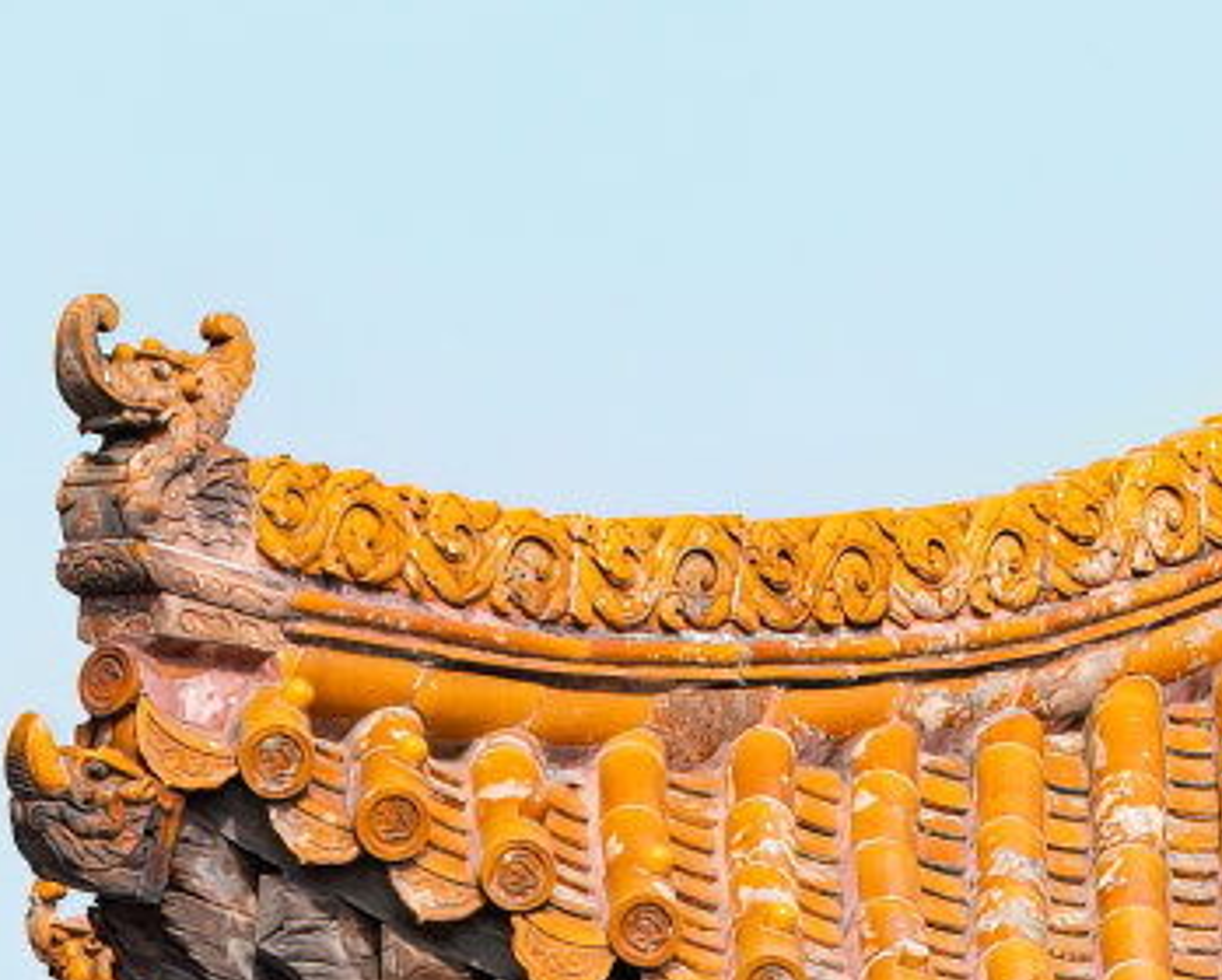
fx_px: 16329
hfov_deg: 4.2
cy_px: 170
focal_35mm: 451
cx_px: 2402
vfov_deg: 3.4
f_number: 6.3
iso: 100
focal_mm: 105
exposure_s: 1/500
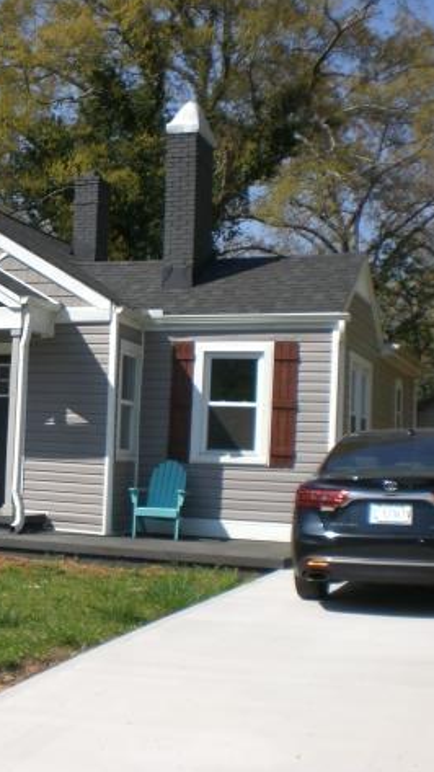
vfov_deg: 37.2
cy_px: 385
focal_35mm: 56
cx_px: 3
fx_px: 1146
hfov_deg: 20.8
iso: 50
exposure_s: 1/500
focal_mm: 6.3
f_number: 4.4
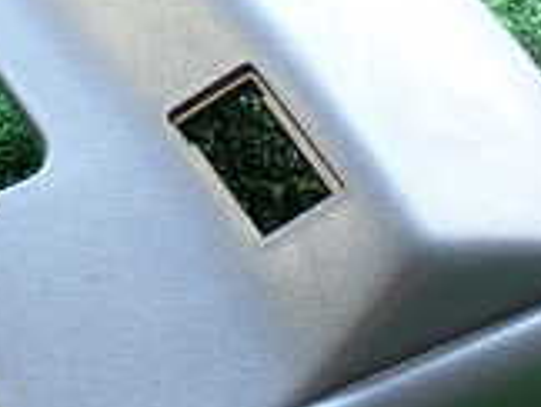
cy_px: 410
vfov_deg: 13.2
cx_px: -94
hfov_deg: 17.0
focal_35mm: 111
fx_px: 1737
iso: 200
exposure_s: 1/30
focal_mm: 5.4
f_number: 2.3
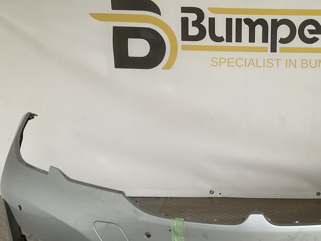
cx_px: 254
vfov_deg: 30.1
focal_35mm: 48
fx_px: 445
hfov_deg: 38.3
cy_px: 160
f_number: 1.8
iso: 50
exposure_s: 1/50
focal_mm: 3
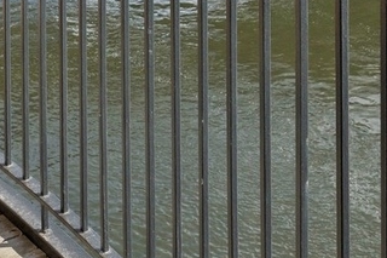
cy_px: -274
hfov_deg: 24.9
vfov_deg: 14.0
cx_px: 268
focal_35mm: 81
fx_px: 870
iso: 320
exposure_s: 1/800
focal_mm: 16
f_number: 8
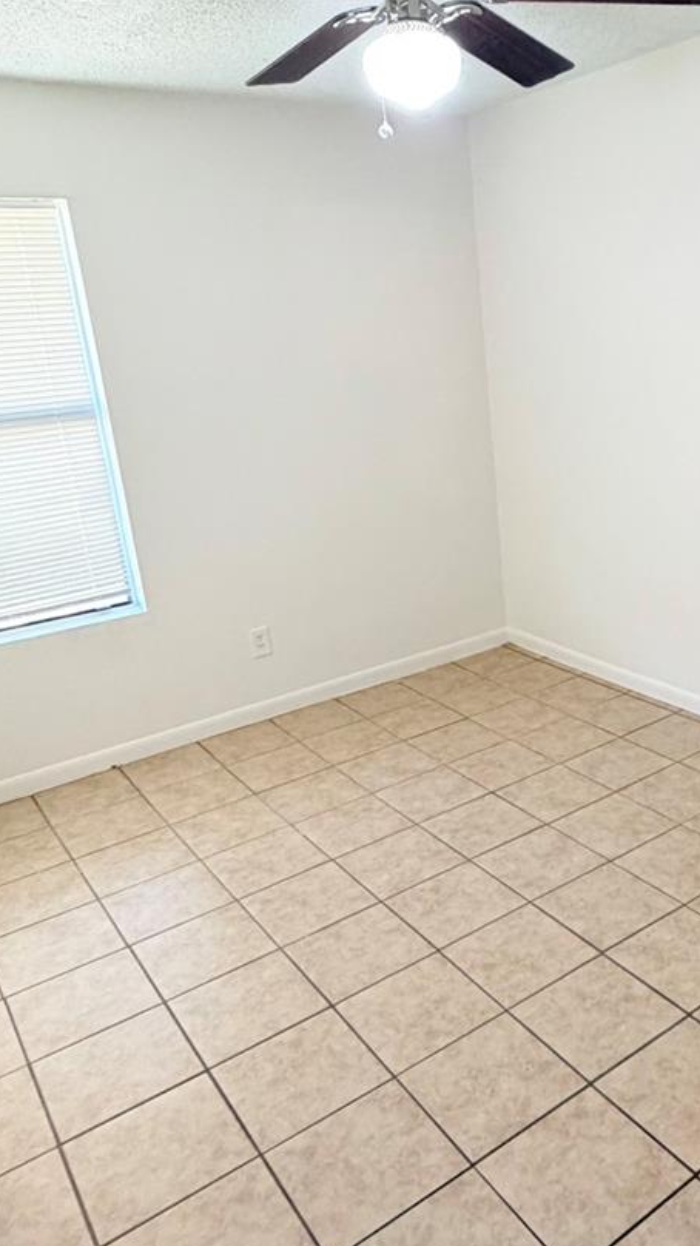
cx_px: 558
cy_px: 614
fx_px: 958
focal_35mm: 29
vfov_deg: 66.1
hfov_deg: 38.7
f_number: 2.2
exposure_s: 1/60
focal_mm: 2.22
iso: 400
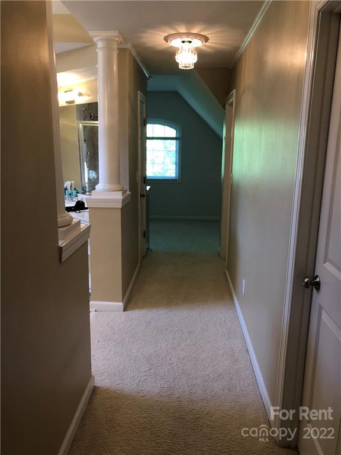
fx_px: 368
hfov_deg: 49.7
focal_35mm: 28
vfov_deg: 63.4
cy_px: 228
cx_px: 170
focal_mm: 3.99
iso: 40
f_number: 1.8
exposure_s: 1/30
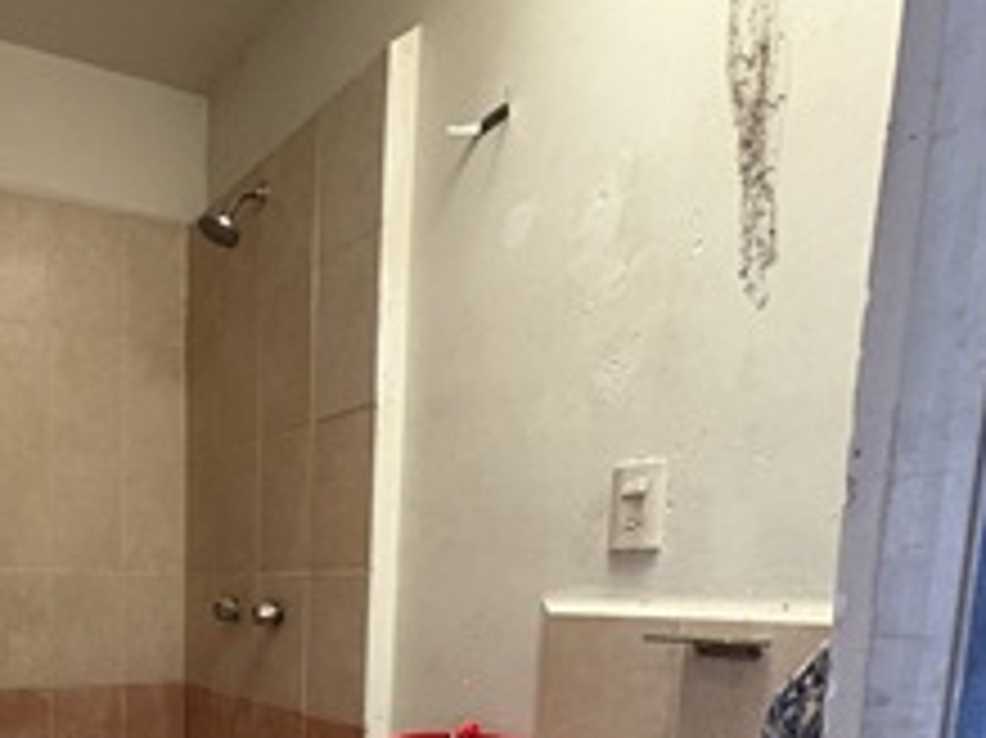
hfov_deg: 56.8
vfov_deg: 44.6
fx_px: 797
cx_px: 144
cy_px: 682
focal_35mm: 28
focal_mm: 2.22
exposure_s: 1/60
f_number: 2.2
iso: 800
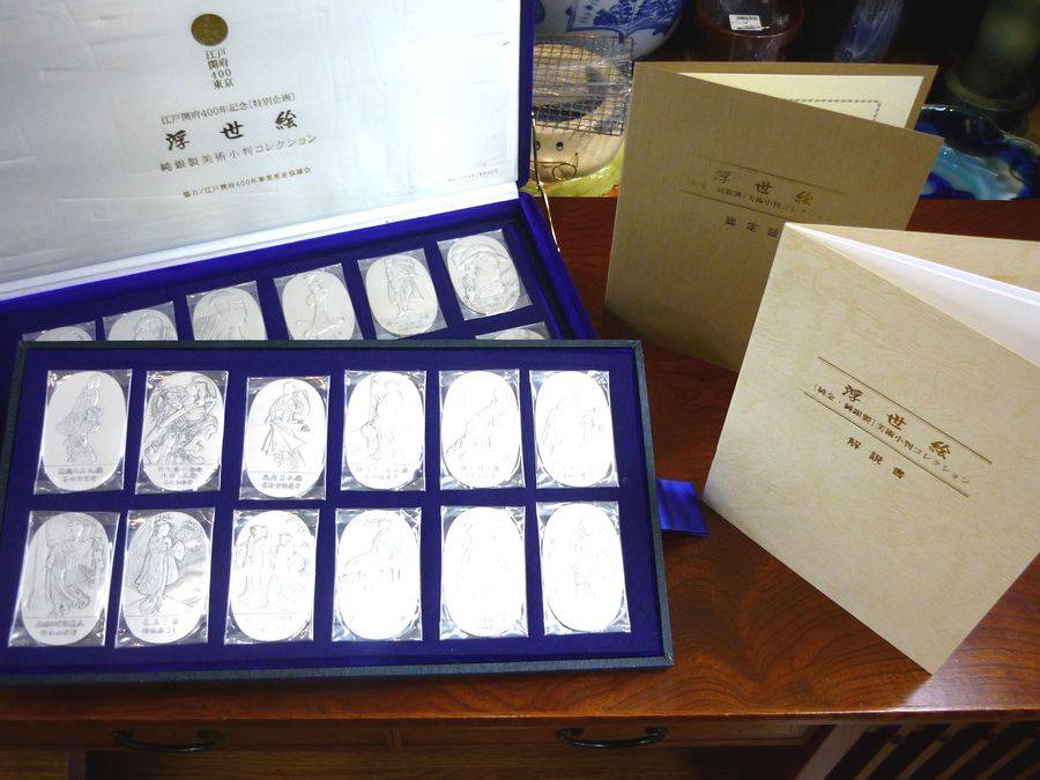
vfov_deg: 42.9
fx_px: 991
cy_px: 390
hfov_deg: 55.4
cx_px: 520
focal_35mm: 33
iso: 160
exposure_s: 1/30
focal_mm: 5.5
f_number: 2.8
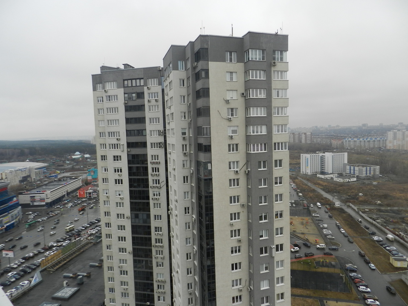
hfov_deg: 73.9
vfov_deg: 58.9
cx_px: 204
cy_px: 153
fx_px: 271
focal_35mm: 23
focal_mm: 4
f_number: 3.4
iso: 160
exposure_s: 1/500
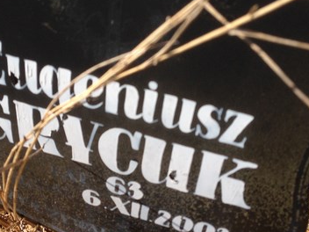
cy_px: 127
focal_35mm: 60
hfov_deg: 32.1
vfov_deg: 24.4
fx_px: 536
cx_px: 130
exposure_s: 1/1391
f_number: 2.4
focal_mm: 4.12
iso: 50
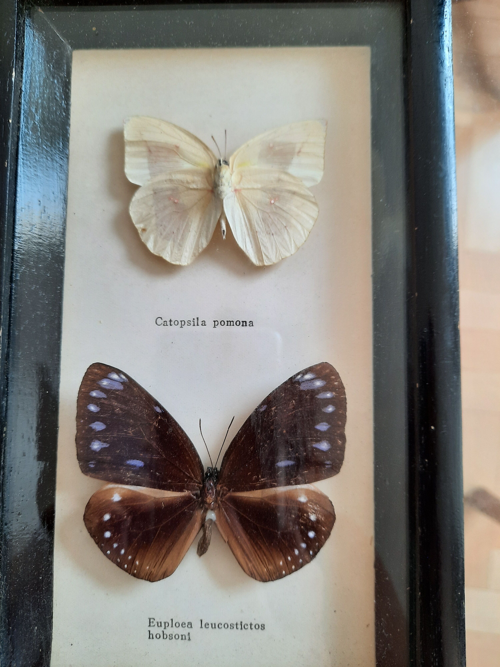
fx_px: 481
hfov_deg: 54.9
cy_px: 334
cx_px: 250
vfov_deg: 69.4
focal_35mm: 25
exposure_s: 1/50
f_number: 2
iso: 40
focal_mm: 4.6
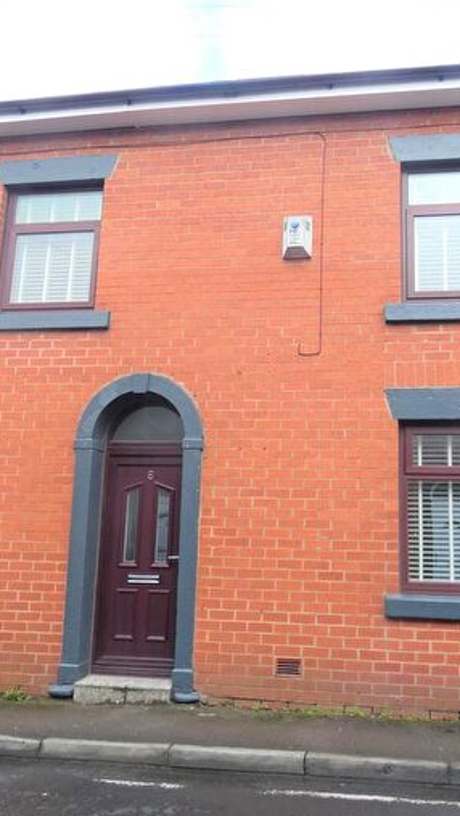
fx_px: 650
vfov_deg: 64.3
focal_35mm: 30
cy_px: 412
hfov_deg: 38.6
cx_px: 301
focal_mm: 3.6
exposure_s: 1/160
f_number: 2.8
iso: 80
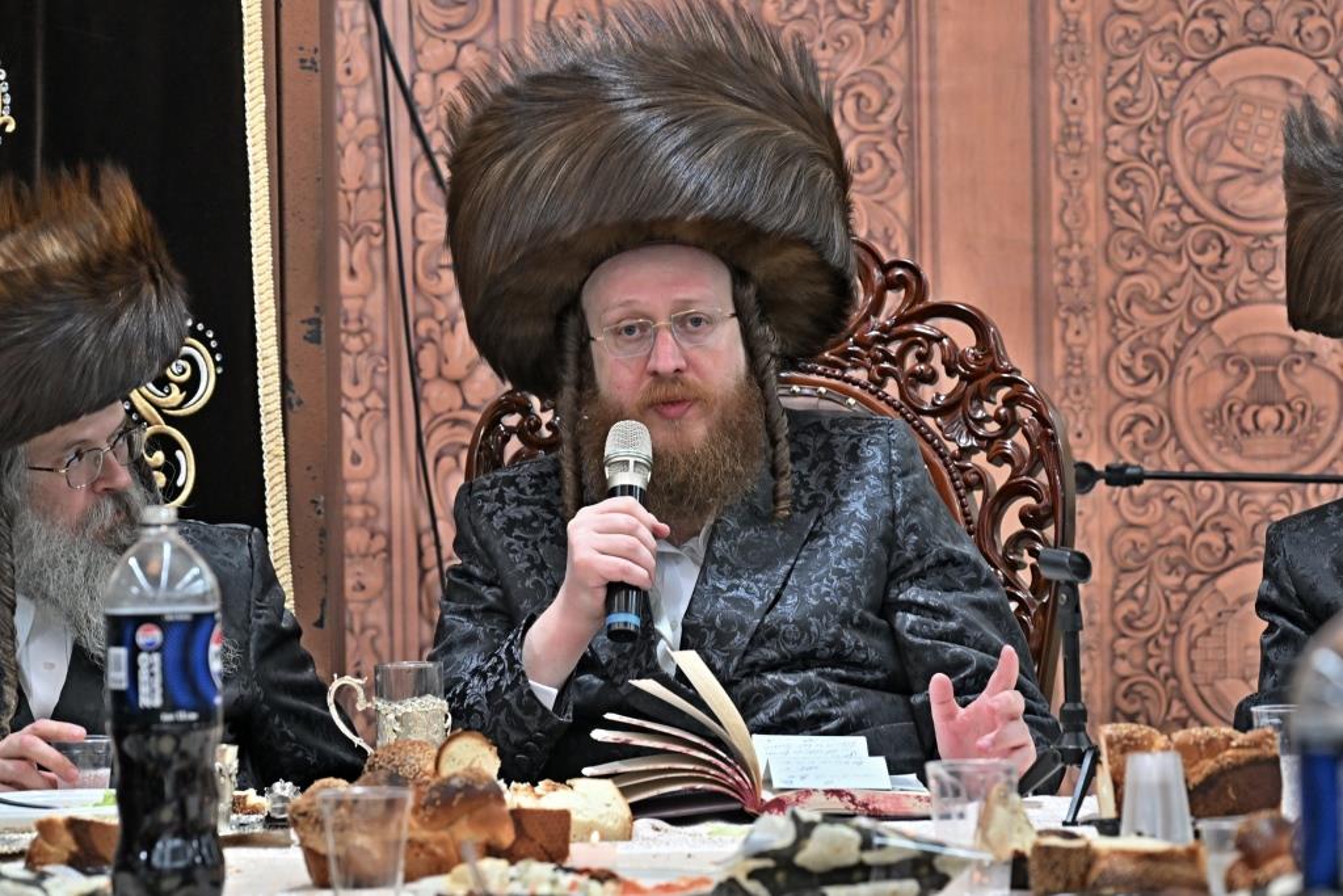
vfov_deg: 9.5
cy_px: 448
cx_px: 672
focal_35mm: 144
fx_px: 5372
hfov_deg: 14.2
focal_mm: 96
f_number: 4
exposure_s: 1/160
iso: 500
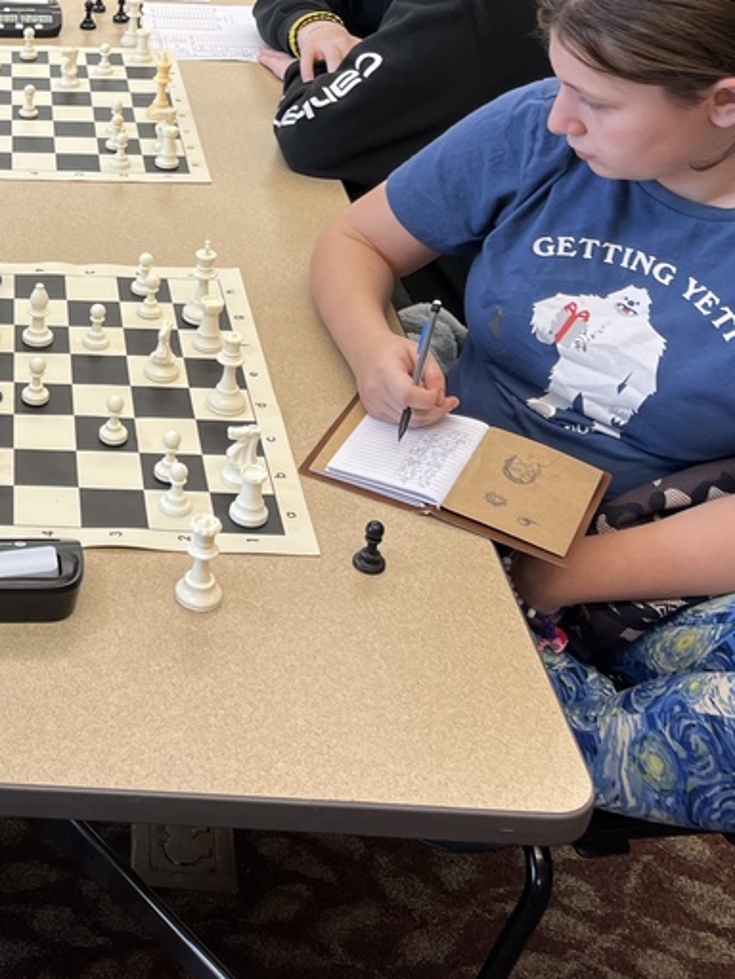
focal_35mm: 52
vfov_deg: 36.4
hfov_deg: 26.3
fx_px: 1472
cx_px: -23
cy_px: 310
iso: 80
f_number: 1.6
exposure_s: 1/60
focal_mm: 5.1
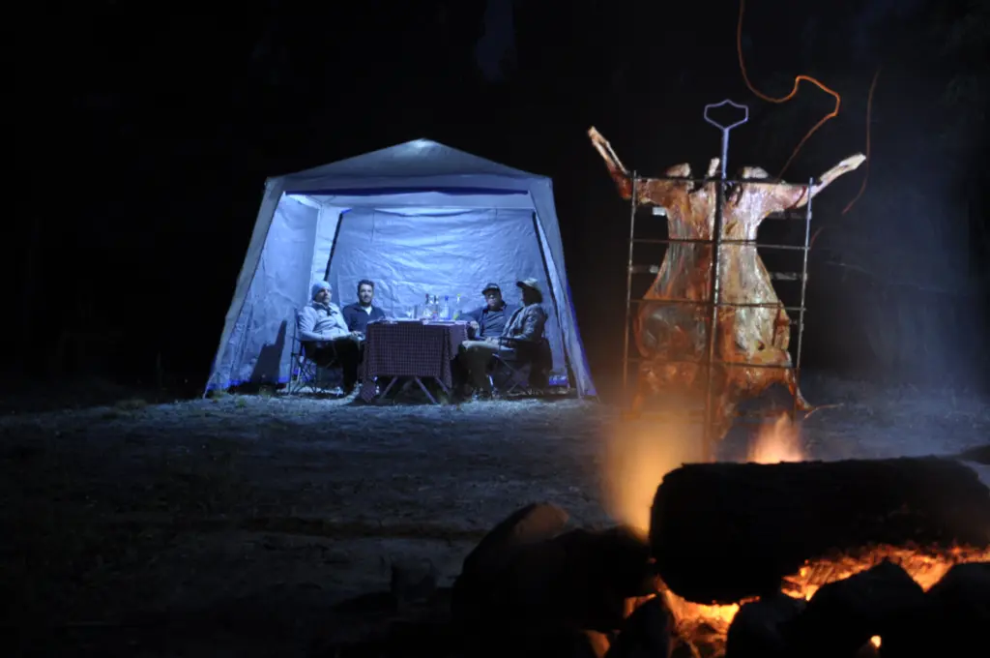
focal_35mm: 39
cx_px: 495
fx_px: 1071
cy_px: 329
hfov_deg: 49.6
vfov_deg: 34.1
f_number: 7.1
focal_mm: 26
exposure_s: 2.5
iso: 400
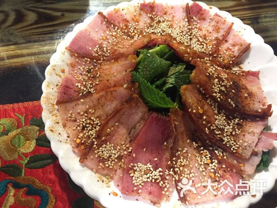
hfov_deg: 61.7
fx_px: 232
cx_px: 138
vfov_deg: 48.2
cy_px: 104
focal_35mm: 29
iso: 250
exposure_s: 1/17
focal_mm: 4.15
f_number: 2.2
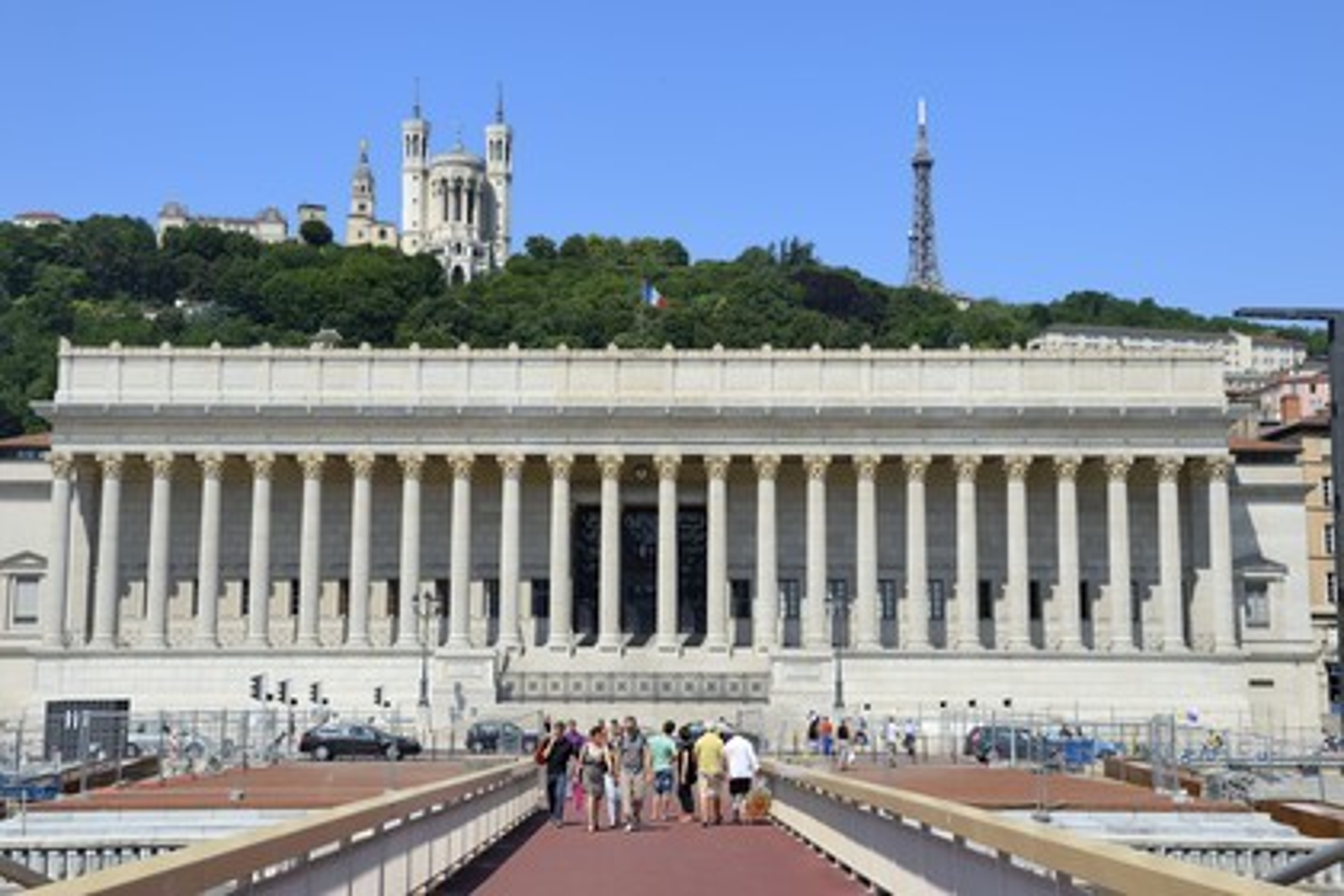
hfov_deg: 43.6
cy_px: 448
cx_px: 672
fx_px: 1680
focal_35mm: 45
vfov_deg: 29.9
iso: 100
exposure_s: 1/320
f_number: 8
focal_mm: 45
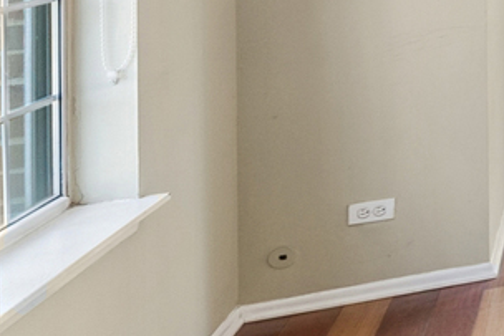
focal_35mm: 64
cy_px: -157
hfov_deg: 14.9
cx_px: 1231
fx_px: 896
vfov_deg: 18.9
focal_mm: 12
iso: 320
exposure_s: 1/15
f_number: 8
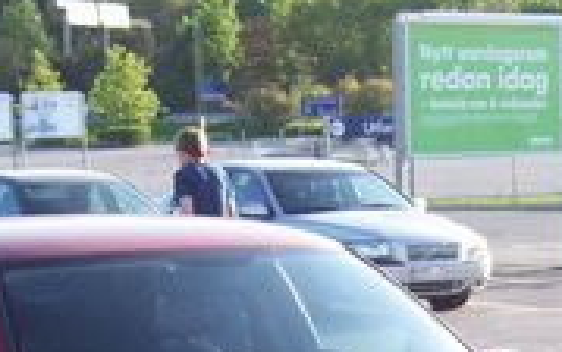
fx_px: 1976
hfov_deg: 16.1
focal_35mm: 129
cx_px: 386
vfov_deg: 9.8
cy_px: 569
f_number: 2.7
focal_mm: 5.6
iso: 80
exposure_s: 1/402
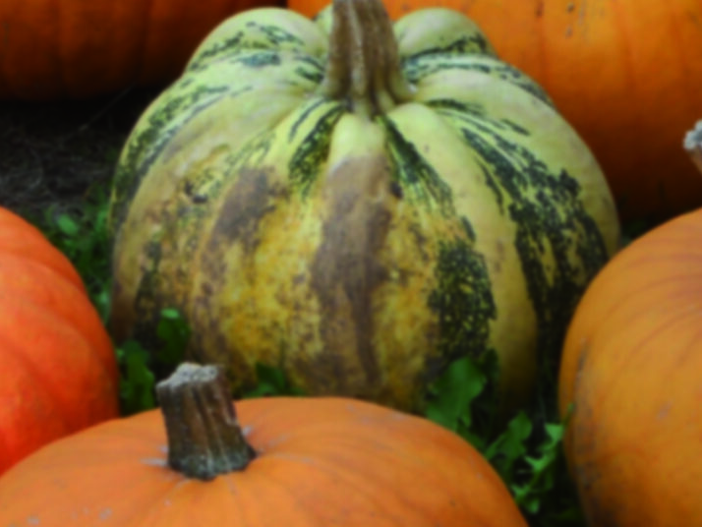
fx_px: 4727
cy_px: -212
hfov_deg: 8.2
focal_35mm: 233
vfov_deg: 6.3
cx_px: -512
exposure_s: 1/80
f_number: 5.3
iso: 80
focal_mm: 11.7
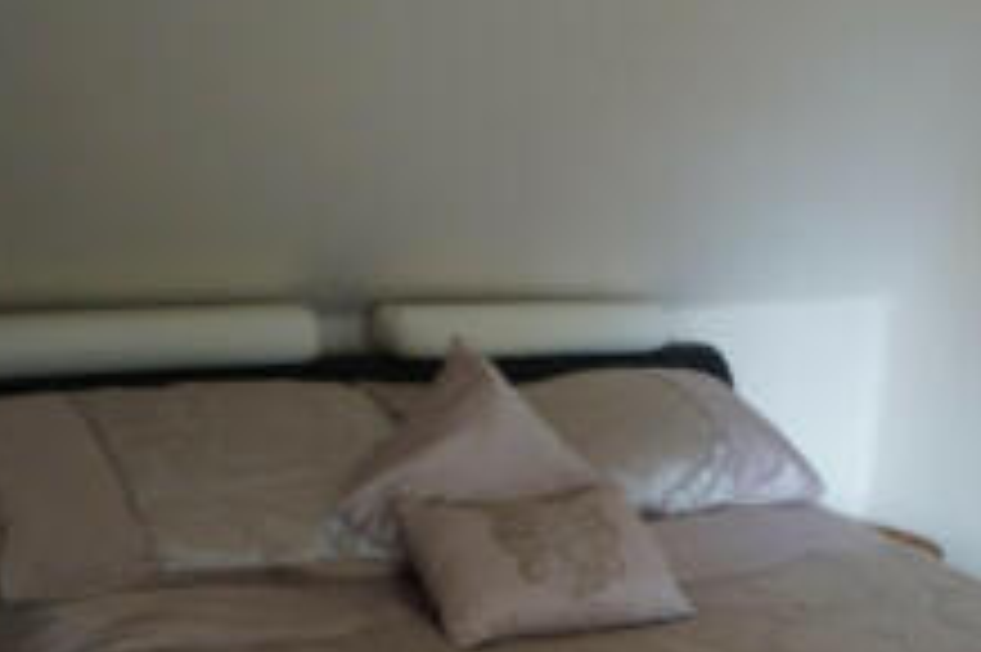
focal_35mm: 59
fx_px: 1606
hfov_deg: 31.5
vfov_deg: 22.0
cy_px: 663
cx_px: 976
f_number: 3.5
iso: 100
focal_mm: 18
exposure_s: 1/4
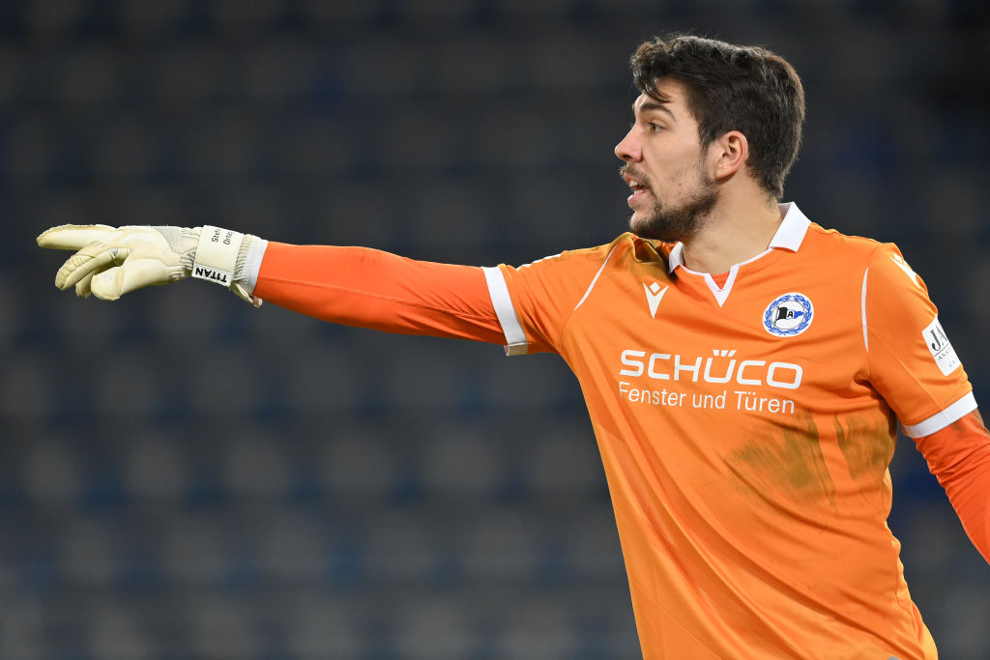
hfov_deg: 3.4
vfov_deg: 2.3
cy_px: 330
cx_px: 495
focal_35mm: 600
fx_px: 16501
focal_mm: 600
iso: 4000
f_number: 4
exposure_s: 1/2000
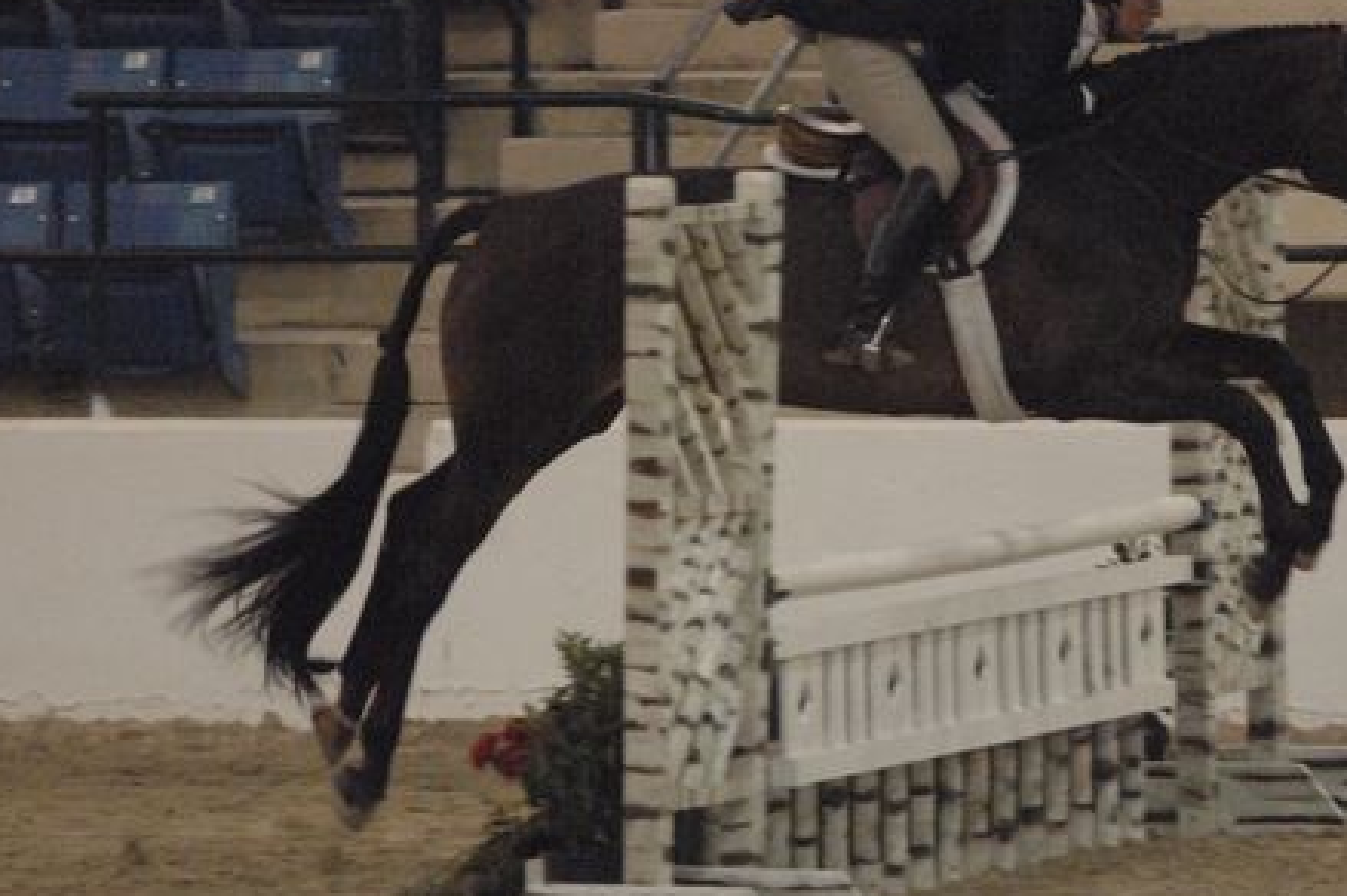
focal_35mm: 437
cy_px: 361
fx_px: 16338
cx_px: 871
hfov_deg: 4.7
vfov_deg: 3.1
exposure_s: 1/250
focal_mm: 200
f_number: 2.8
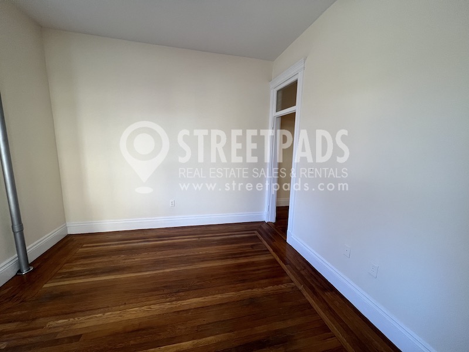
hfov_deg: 106.2
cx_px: 234
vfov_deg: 89.9
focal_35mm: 13
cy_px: 176
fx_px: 176
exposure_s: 1/120
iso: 125
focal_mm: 1.57
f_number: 1.8
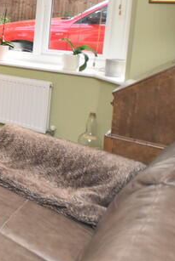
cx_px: -216
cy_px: 29
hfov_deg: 16.4
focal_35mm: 50
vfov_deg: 37.2
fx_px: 364
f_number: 4
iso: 800
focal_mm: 10
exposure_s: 1/160
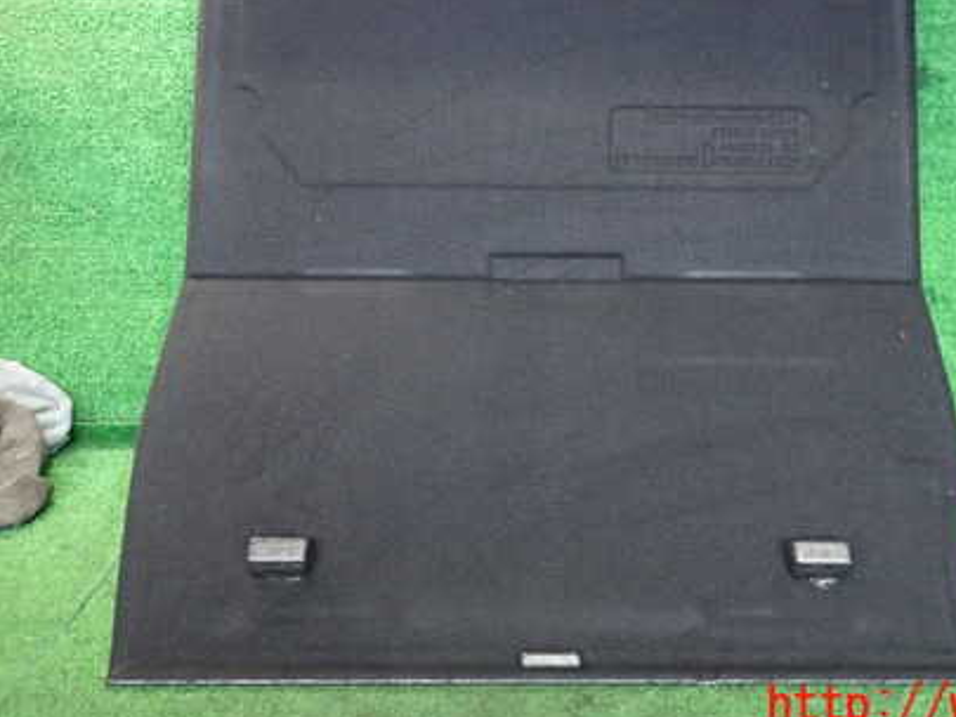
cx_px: 592
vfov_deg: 38.0
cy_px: 205
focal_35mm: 37
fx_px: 1022
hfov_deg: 49.7
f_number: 2
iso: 400
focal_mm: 4.5
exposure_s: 1/30
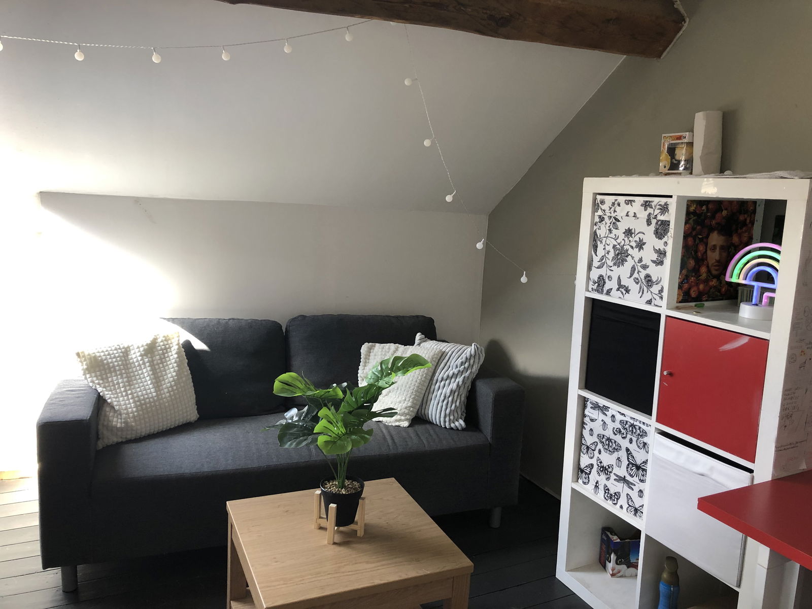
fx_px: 657
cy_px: 304
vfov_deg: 49.7
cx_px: 406
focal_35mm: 28
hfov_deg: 63.4
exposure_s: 1/30
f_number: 1.8
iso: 32
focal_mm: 4
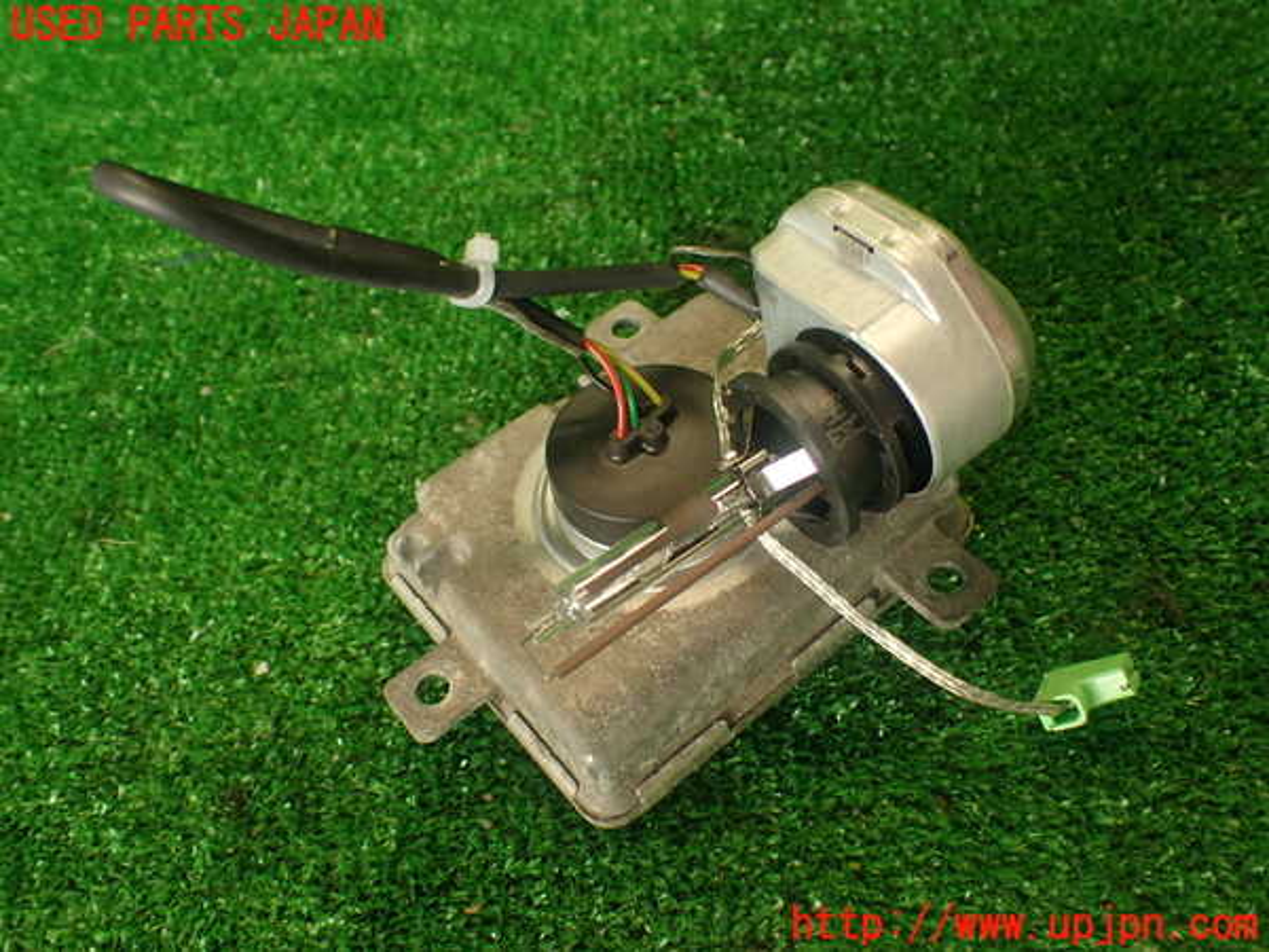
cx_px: 634
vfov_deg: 44.2
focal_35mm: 32
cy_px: 476
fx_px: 1173
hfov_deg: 56.8
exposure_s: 1/50
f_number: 2.4
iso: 200
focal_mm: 5.79
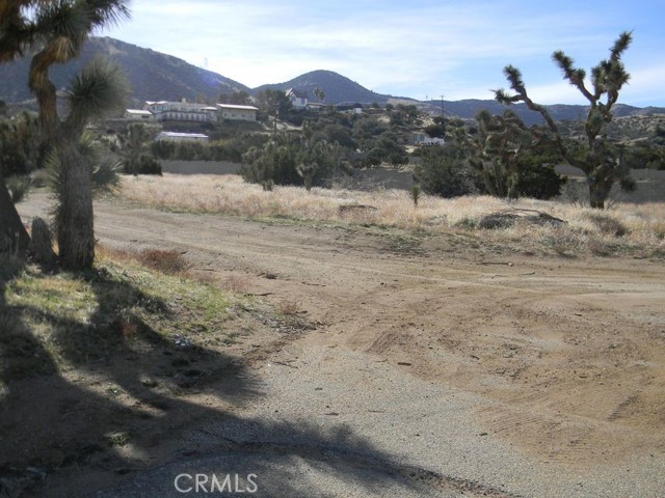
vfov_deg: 35.1
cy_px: 249
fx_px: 788
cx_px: 332
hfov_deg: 45.8
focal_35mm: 41
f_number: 3.8
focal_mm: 7.3
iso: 80
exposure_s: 1/794
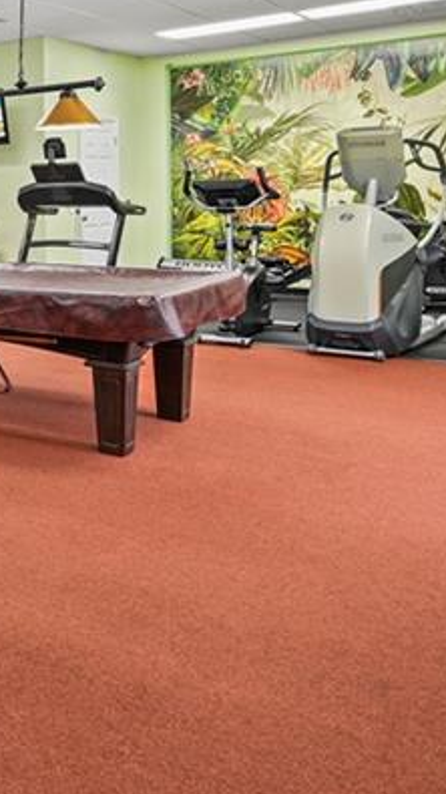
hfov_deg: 22.8
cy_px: 208
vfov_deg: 50.8
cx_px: -285
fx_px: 799
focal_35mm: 38
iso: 100
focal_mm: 14
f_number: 8
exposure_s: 1
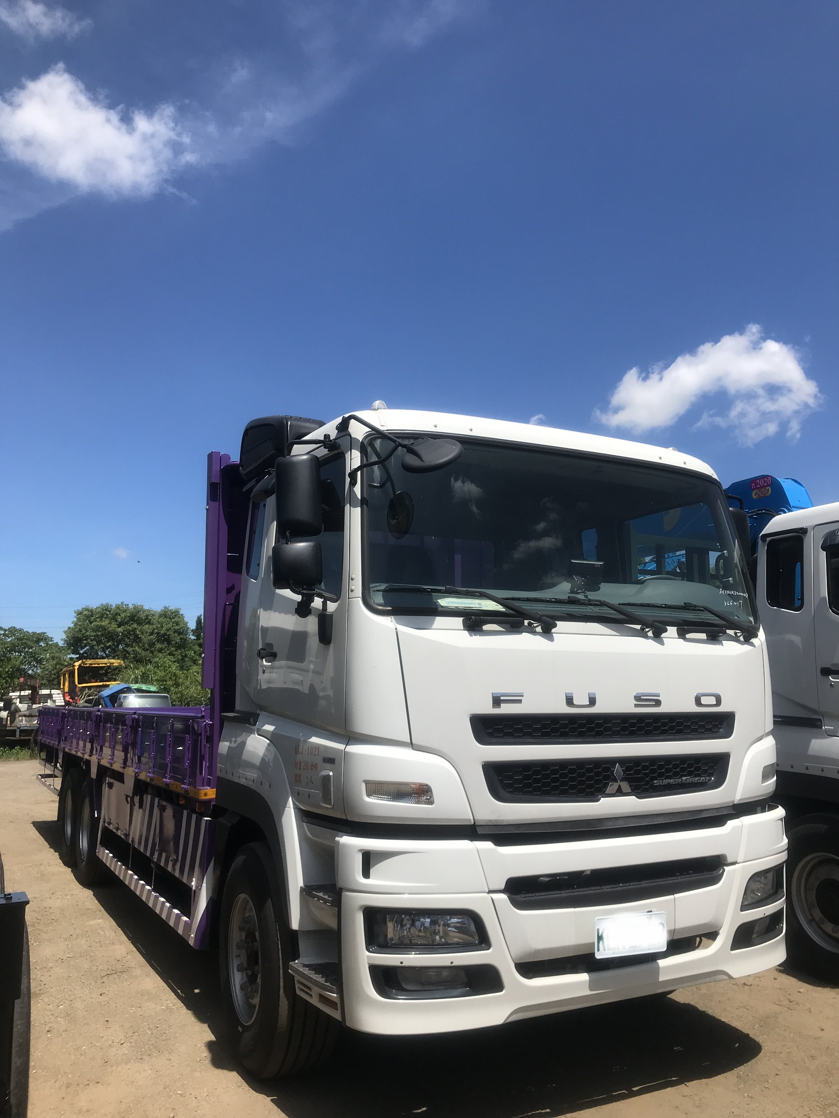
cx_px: 420
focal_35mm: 28
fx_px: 905
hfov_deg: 49.7
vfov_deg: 63.4
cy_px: 559
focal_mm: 3.99
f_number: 1.8
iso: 20
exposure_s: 1/3195
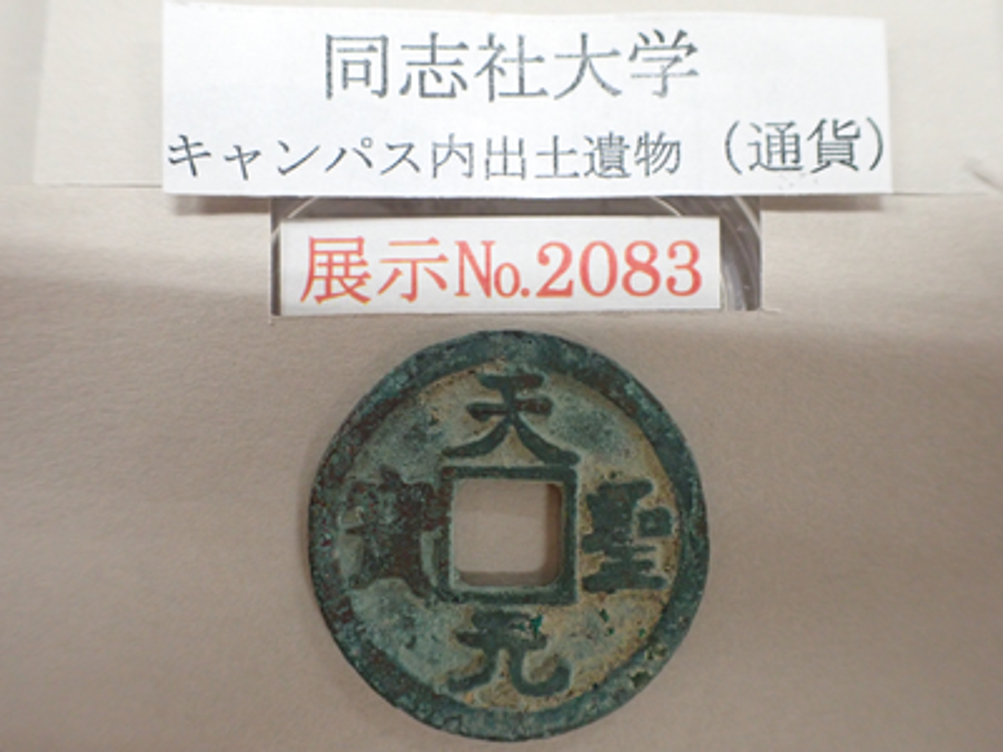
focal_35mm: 30
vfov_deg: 46.8
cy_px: 376
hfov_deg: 60.0
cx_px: 502
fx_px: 869
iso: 800
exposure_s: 1/125
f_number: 2.3
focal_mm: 5.4
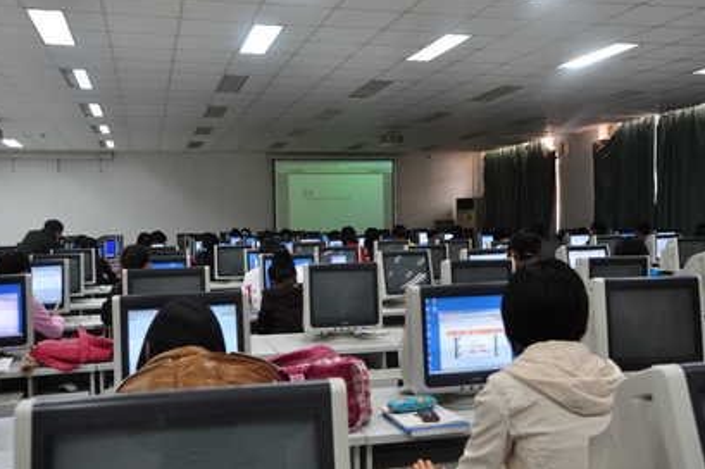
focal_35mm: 39
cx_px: 352
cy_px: 234
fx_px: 754
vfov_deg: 34.6
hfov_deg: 50.1
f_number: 7.1
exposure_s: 1/40
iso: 800
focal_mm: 25
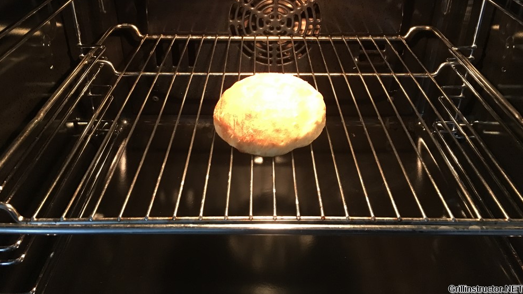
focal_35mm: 32
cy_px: 100
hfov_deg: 61.0
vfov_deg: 36.3
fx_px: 444
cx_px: 262
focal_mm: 4.15
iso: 250
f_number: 2.2
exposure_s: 1/17
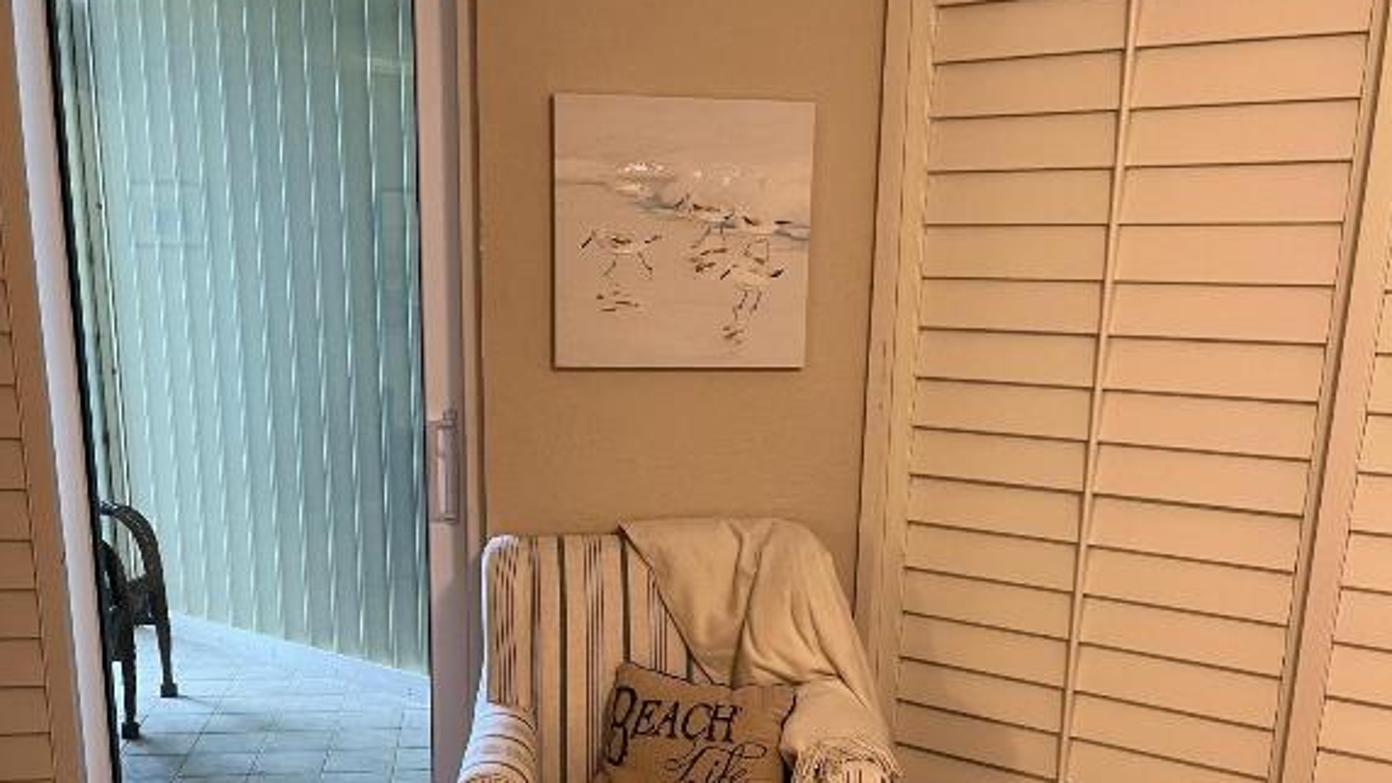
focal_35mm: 38
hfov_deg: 52.8
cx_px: 694
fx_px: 1403
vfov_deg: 30.4
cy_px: 630
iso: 250
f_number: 1.6
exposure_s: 1/60
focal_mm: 5.1
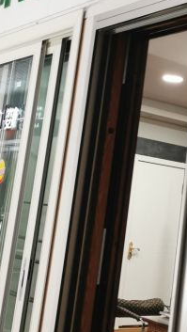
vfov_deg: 29.5
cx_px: 167
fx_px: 625
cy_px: 111
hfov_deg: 16.8
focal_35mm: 71
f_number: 1.8
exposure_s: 1/50
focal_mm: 5.58
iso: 250
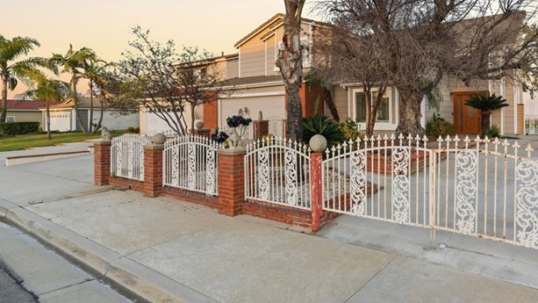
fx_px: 300
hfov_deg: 79.7
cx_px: 377
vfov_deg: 53.0
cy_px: 112
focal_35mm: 21
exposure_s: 1/800
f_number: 7.1
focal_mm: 12
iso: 400
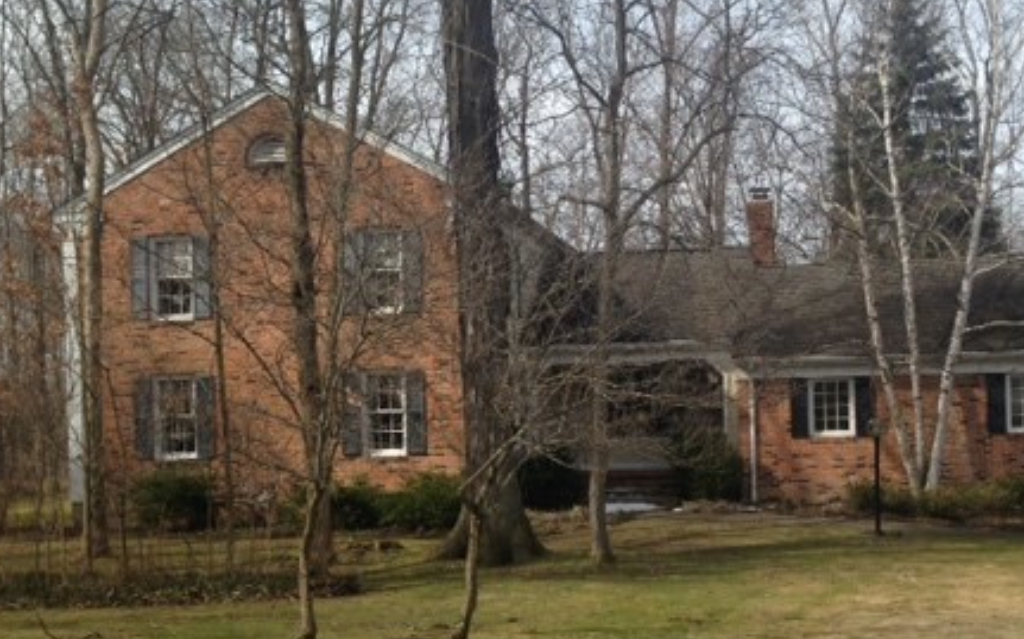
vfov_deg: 24.8
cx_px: 575
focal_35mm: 52
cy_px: 394
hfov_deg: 38.8
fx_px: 1451
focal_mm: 4.12
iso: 50
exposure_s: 1/1004
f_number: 2.4
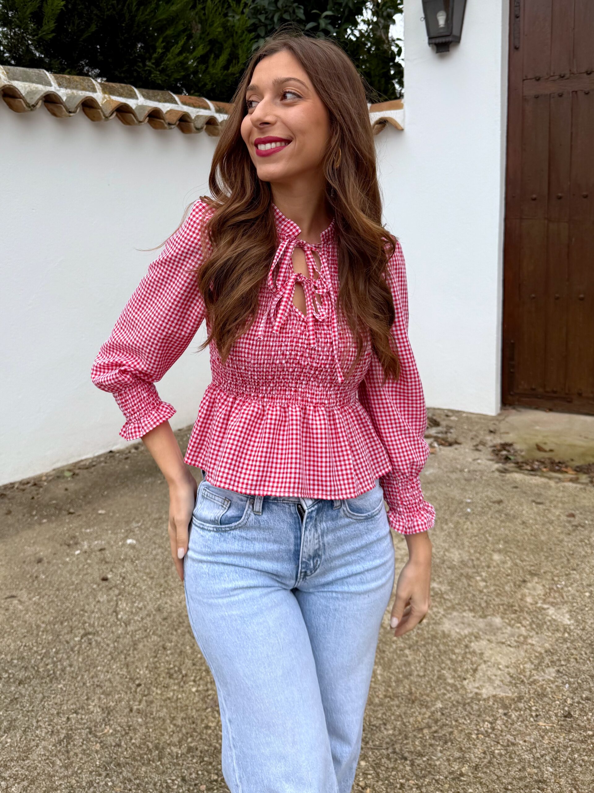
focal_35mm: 24
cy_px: 396
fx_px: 549
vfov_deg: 71.6
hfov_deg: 56.8
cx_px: 297
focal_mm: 6.76
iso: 80
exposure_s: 1/735
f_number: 1.78
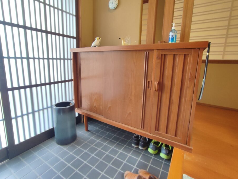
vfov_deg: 71.4
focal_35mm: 18
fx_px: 124
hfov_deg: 87.7
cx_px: 114
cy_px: 82
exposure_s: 1/25
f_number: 2.2
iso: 199
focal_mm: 1.65
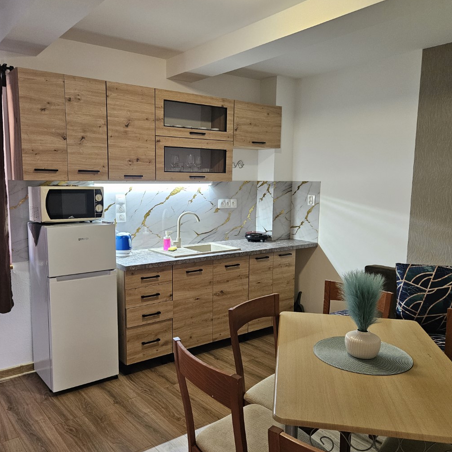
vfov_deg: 55.6
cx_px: 209
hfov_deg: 55.6
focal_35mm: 29
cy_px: 236
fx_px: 428
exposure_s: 1/100
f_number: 1.8
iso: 500
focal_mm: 5.4
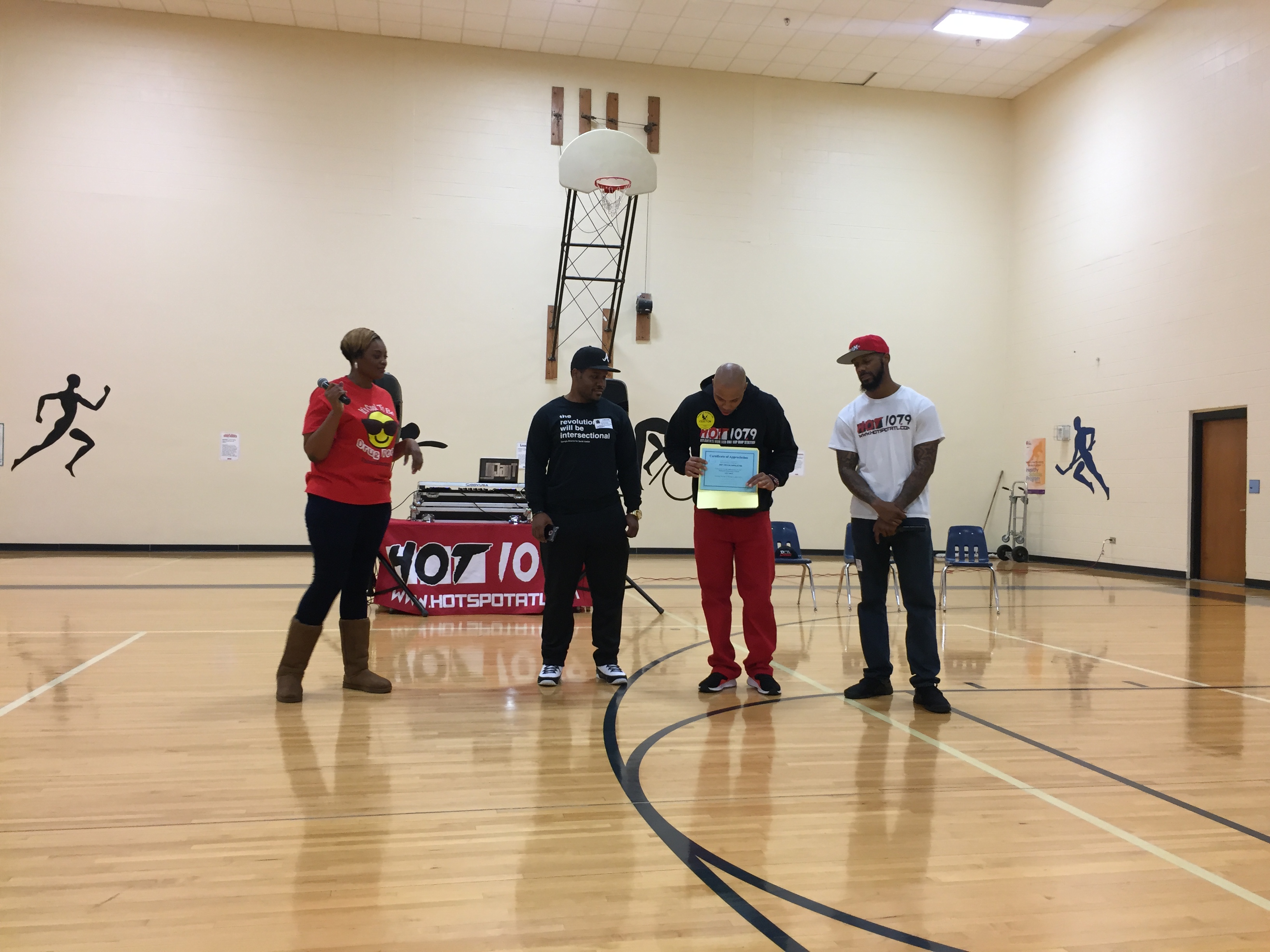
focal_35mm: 29
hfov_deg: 61.7
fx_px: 1064
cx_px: 635
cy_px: 476
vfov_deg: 48.2
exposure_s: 1/30
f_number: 2.2
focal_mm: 4.15
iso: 64
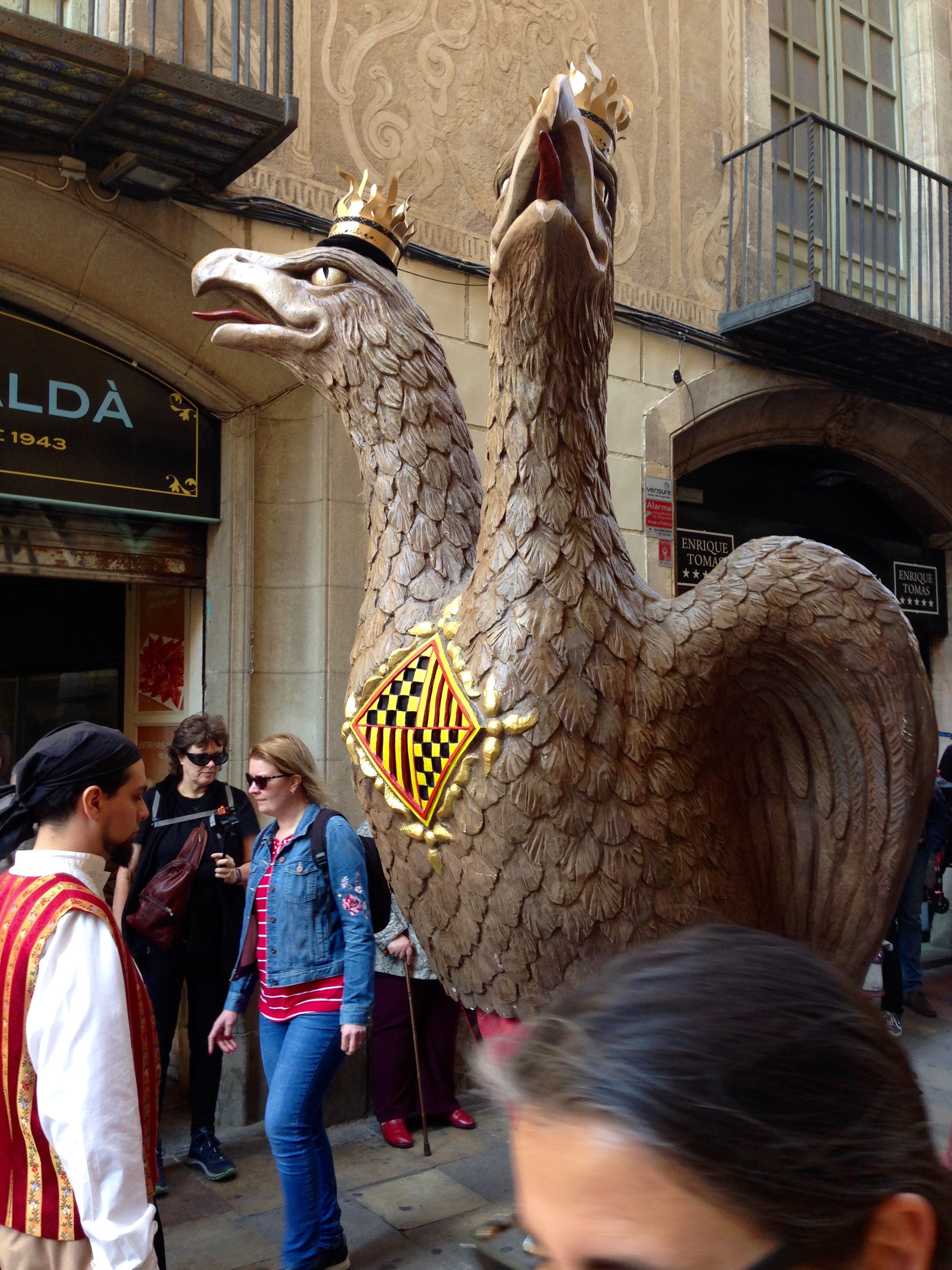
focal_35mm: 33
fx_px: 1210
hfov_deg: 42.9
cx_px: 476
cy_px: 635
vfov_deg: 55.4
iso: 50
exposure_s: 1/60
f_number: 2.4
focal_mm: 4.12
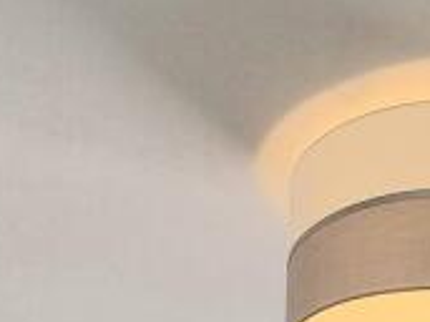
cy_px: 760
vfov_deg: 13.8
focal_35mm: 78
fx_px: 968
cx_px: 204
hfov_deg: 25.0
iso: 50
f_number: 2.2
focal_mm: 2.2
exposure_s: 1/156
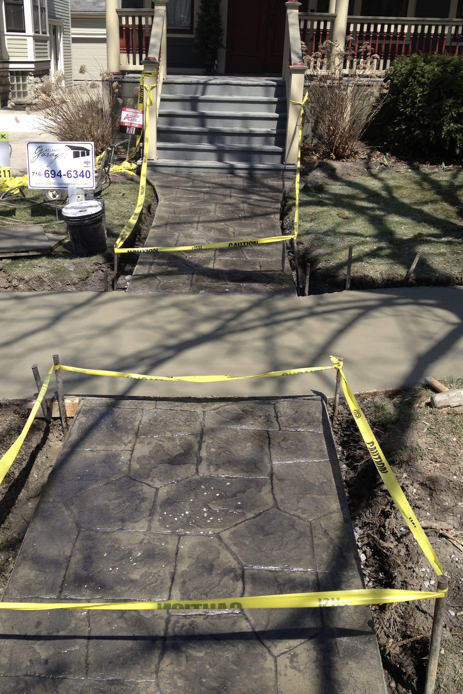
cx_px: 211
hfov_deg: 35.0
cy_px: 342
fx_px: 733
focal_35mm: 38
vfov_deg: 50.7
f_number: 2.4
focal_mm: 4.28
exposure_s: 1/1004
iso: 50
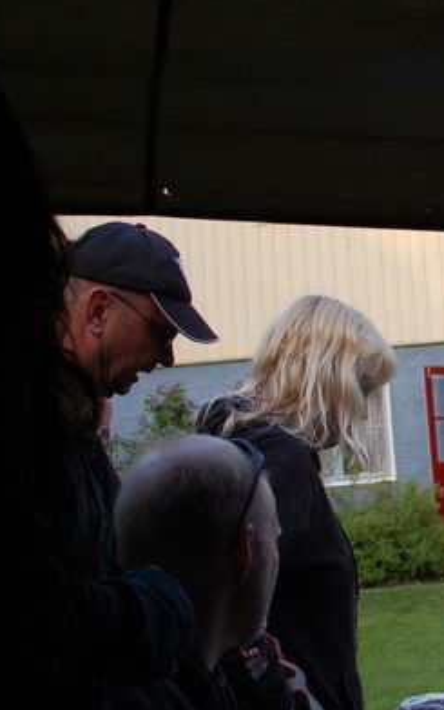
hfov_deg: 11.6
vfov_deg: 19.1
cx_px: 642
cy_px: 385
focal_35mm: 109
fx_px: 2111
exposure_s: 1/100
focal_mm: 35
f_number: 5
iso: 400
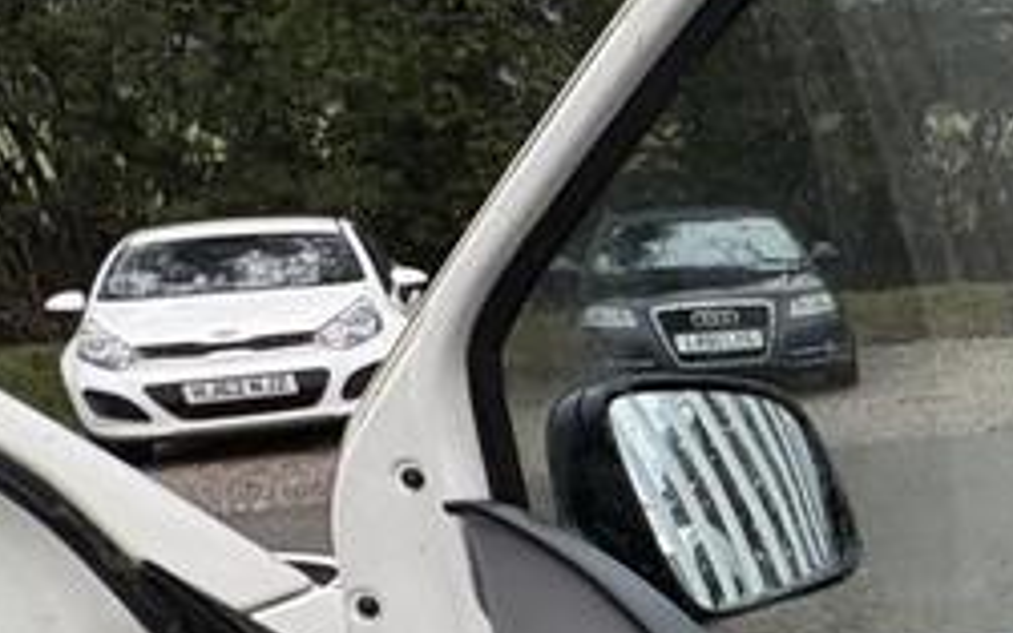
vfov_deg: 23.3
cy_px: 657
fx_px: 1464
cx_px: 1582
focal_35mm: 53
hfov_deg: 26.0
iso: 64
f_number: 2.2
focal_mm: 2.22
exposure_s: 1/99
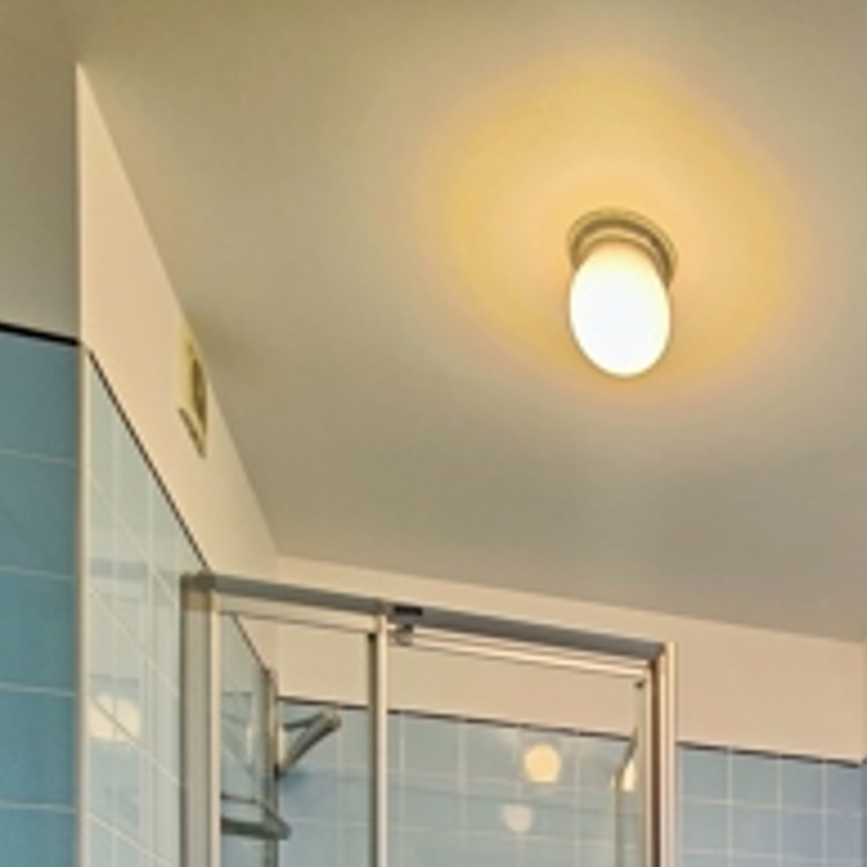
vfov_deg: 36.6
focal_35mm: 33
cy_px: 1069
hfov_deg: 44.5
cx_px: 804
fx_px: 935
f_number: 2.2
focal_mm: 3.5
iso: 640
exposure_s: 1/33
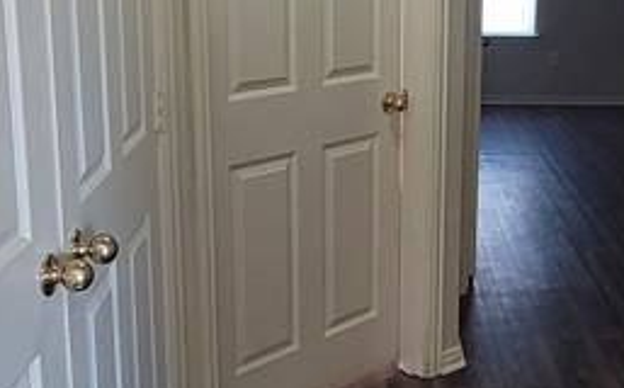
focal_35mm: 55
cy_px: 131
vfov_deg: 23.4
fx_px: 934
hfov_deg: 36.5
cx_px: 422
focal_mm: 1.74
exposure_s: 1/60
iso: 160
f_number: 2.2
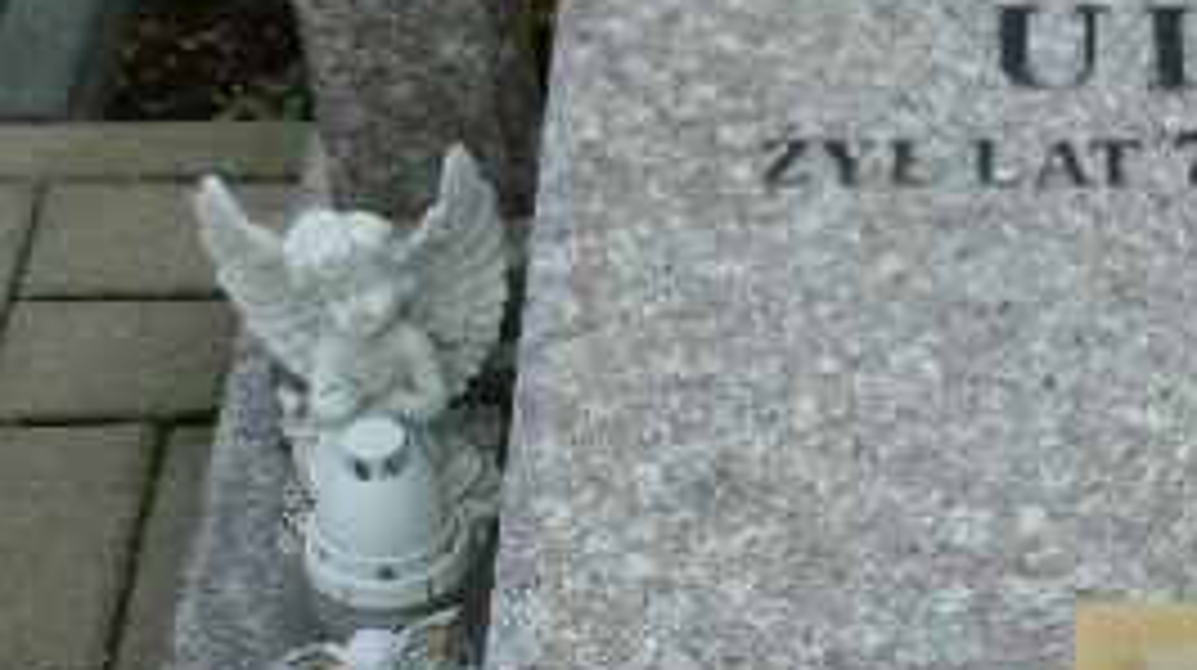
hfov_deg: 19.7
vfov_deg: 11.4
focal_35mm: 105
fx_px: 3329
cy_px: 589
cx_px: 1220
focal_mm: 7.1
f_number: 3.9
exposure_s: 1/250
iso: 80
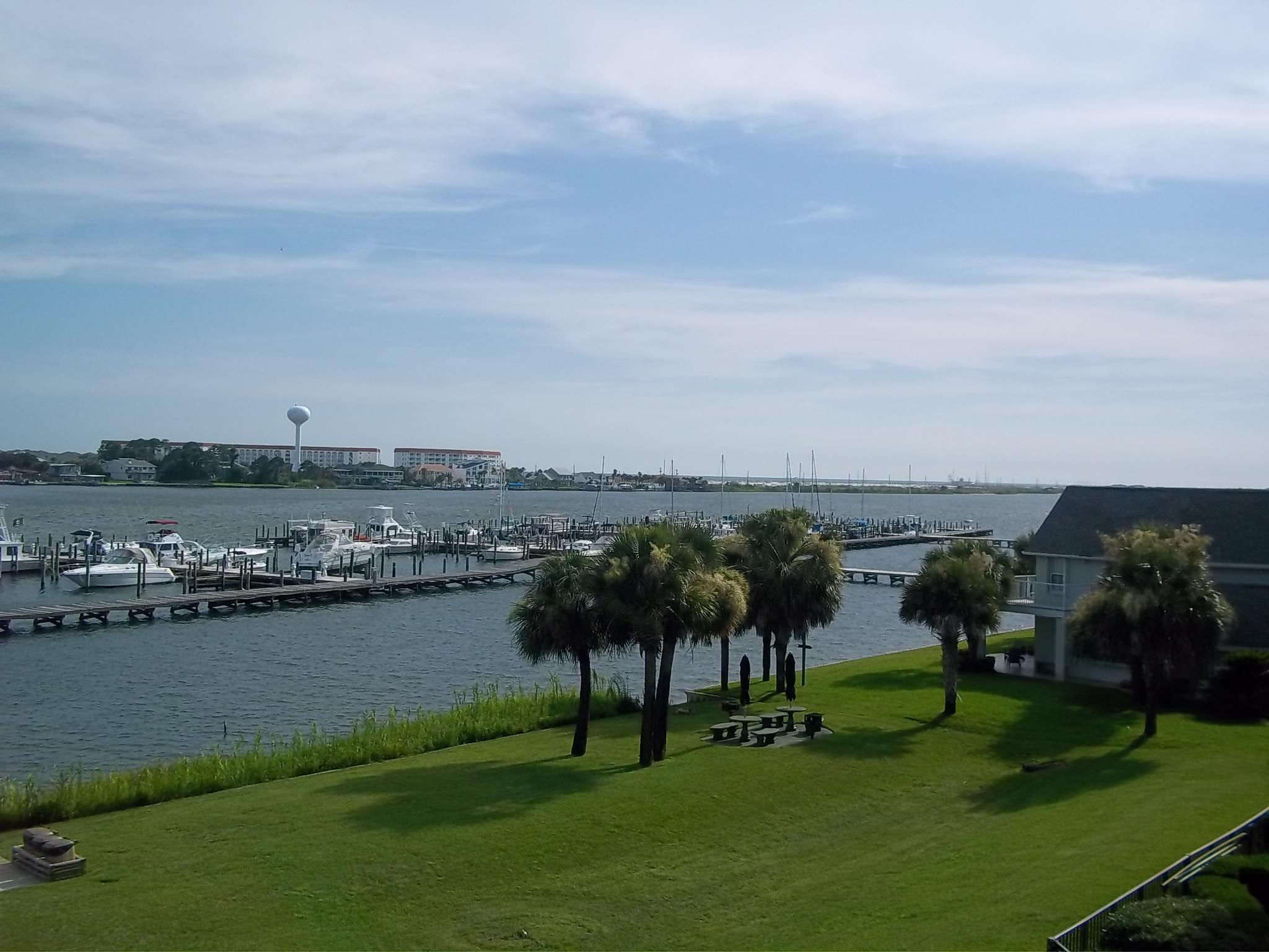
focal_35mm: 36
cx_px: 634
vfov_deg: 39.7
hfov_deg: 51.4
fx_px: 1320
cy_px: 476
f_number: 8
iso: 80
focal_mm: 6.5
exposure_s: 1/320
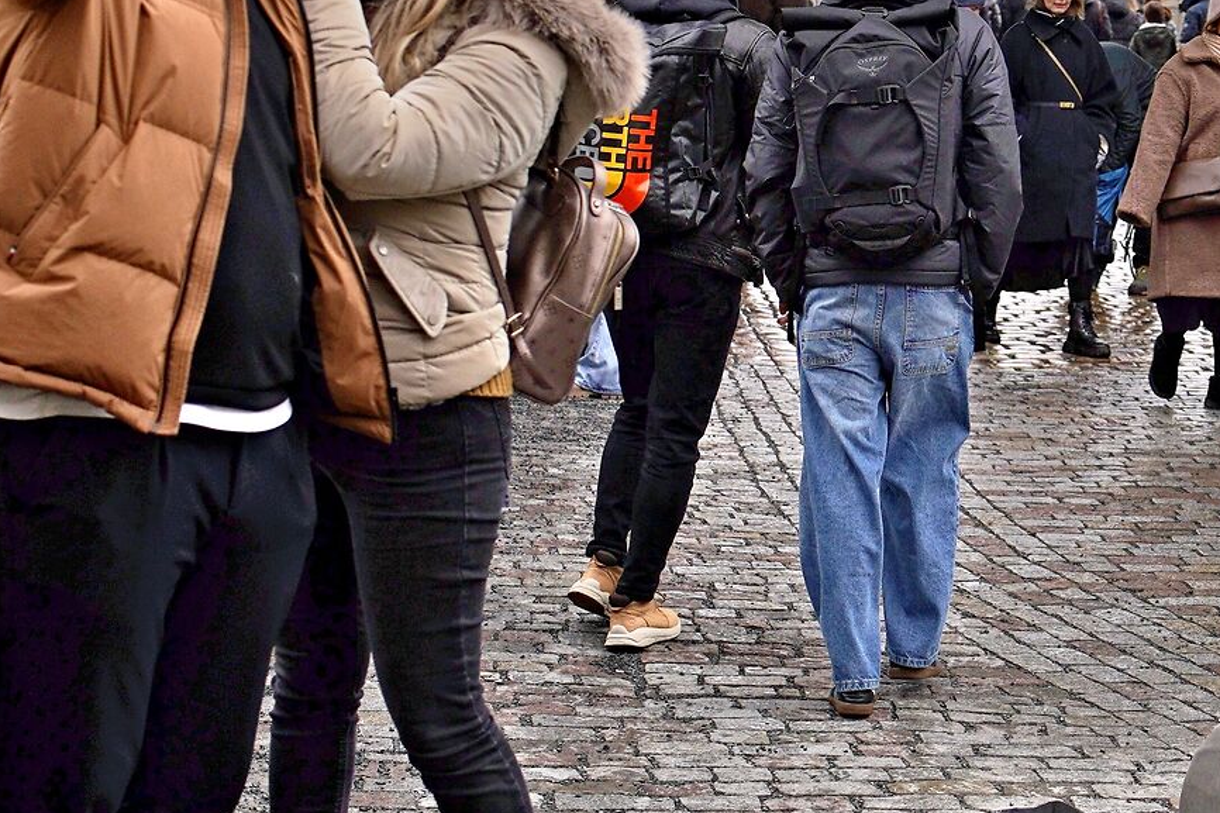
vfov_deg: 14.1
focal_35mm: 97
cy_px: 234
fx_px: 3286
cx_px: 1166
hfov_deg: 20.5
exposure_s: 1/400
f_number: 4
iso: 100
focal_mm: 35
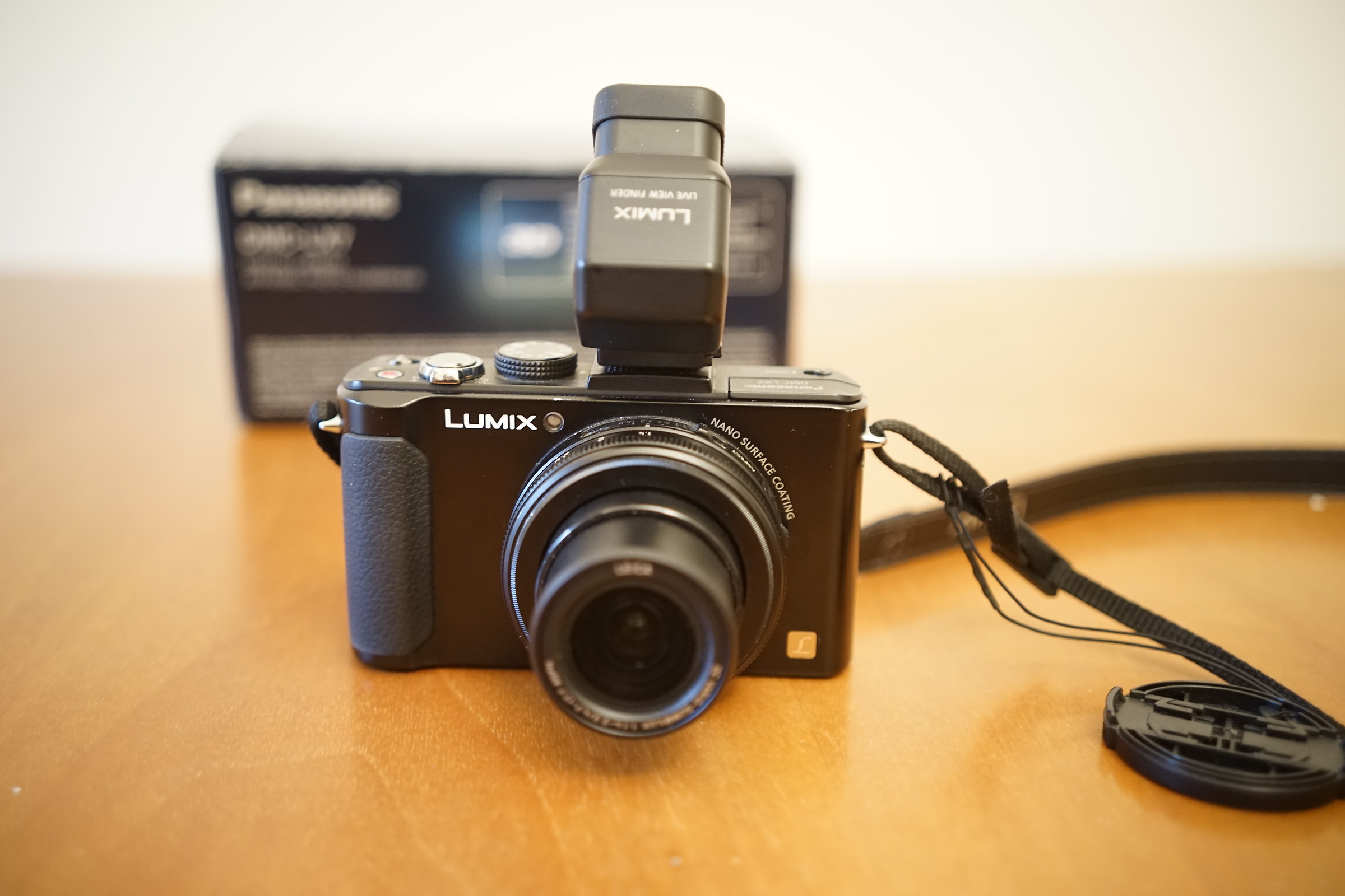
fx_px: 1308
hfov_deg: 54.4
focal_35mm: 35
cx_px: 672
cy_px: 448
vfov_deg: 37.9
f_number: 2.8
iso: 2000
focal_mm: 35
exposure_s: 1/15
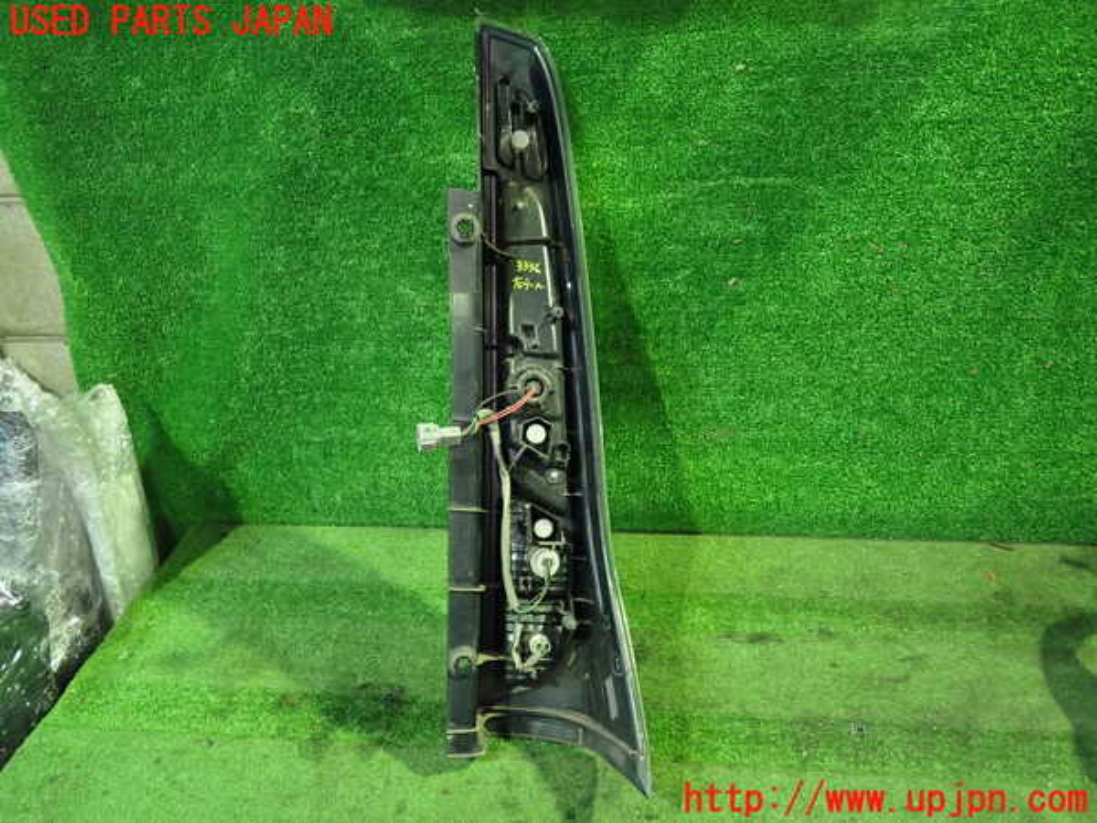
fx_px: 792
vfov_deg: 54.9
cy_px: 412
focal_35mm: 25
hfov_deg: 69.4
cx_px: 548
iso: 800
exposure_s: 1/30
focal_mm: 4.5
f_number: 2
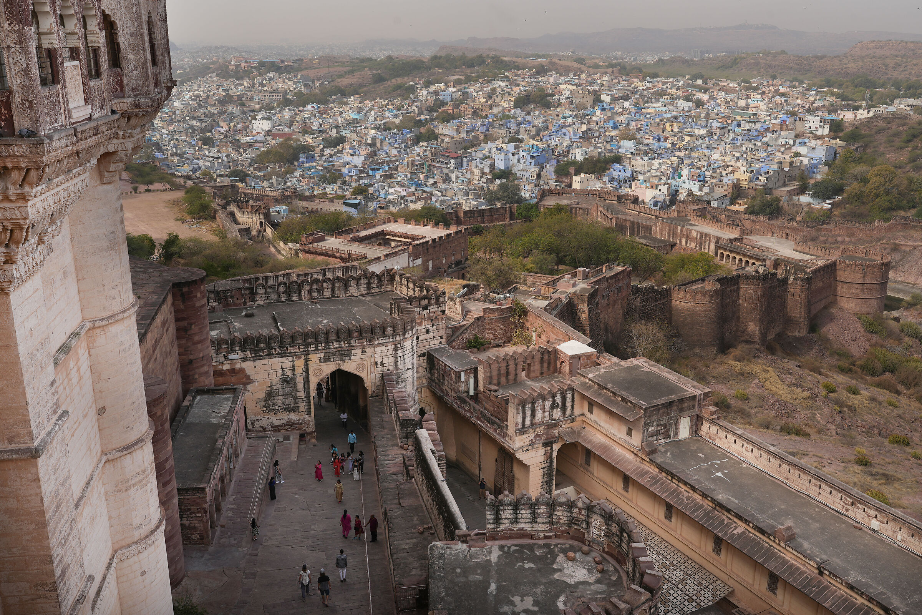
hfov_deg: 55.8
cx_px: 461
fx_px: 871
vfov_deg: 38.9
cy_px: 308
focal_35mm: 34
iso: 100
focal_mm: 34
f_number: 9
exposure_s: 1/200
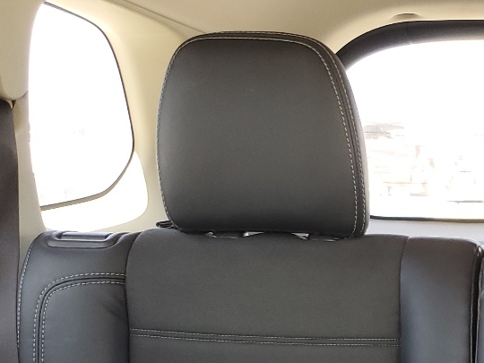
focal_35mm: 77
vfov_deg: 17.4
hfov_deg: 23.3
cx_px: 570
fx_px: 1077
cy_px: 530
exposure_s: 1/60.2
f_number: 1.5
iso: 55
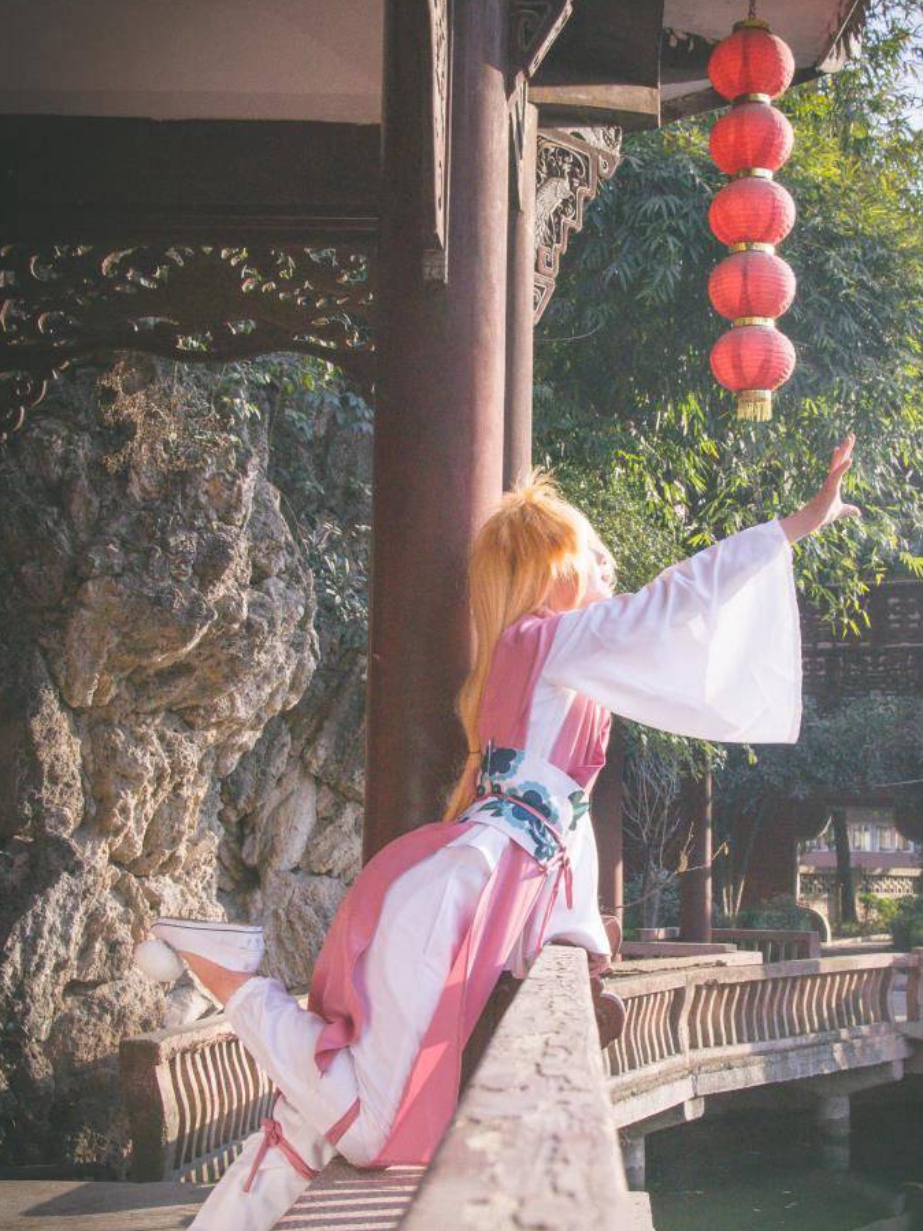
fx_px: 1778
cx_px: 542
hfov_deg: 29.0
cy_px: 630
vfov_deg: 38.2
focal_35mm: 50
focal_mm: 26
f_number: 7.1
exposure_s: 1/800
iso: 800
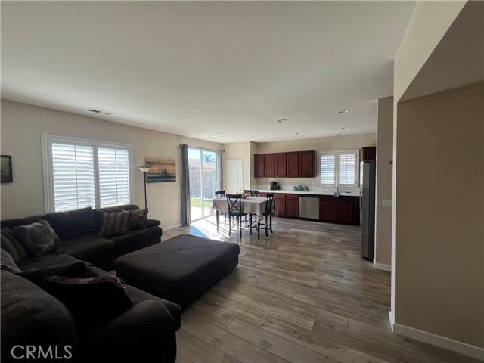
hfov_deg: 106.2
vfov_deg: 89.9
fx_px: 182
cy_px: 182
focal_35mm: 13
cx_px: 242
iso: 32
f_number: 1.8
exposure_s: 1/141
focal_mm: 1.57
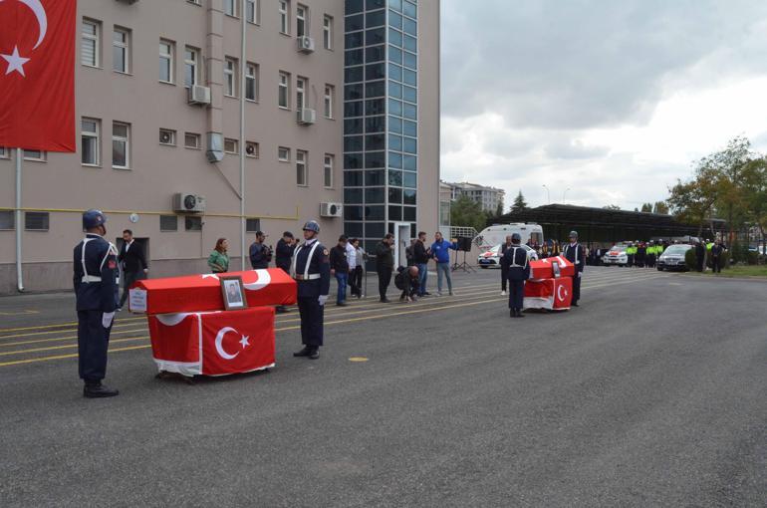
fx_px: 702
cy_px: 254
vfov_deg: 39.8
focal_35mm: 33
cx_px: 384
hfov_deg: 57.3
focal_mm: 22
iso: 1600
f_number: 16
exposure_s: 1/1000
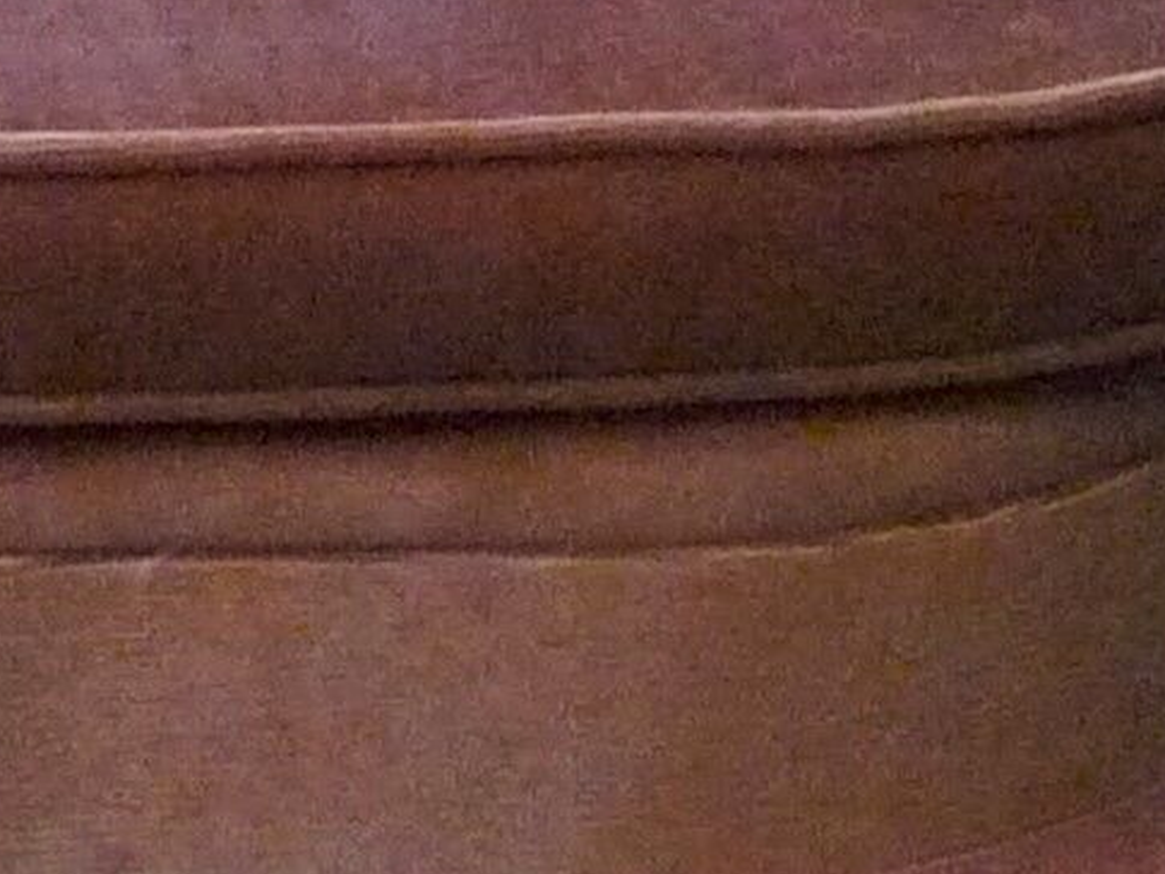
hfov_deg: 9.5
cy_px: -1047
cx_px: -461
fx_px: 6834
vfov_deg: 7.0
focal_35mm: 203
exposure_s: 1/8
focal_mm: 4.8
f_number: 2.8
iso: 400
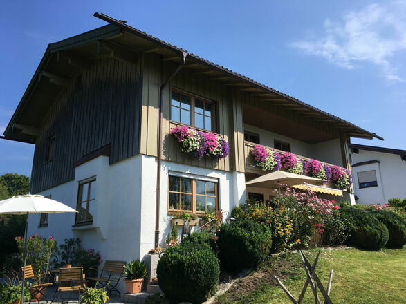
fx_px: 340
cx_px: 203
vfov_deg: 48.2
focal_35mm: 29
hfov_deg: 61.7
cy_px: 152
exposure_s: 1/1637
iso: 25
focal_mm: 4.15
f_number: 2.2
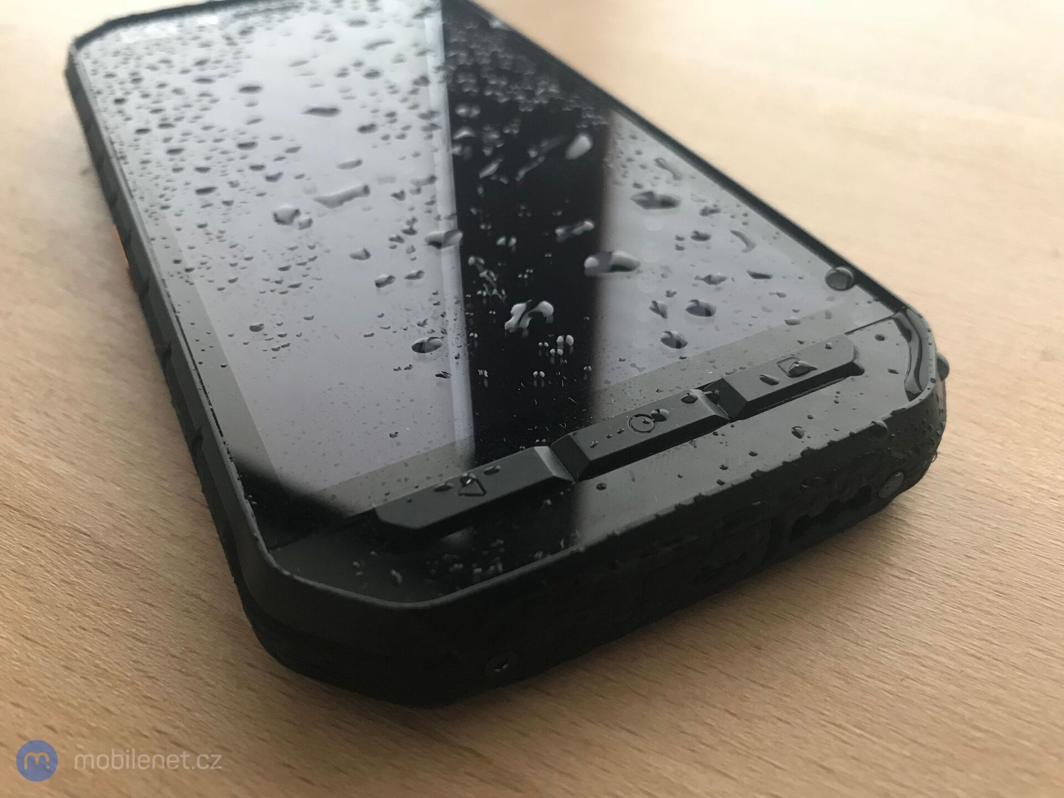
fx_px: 861
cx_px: 532
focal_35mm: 28
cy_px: 399
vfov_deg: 49.7
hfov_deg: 63.4
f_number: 1.8
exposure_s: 1/17
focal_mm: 3.99
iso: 50
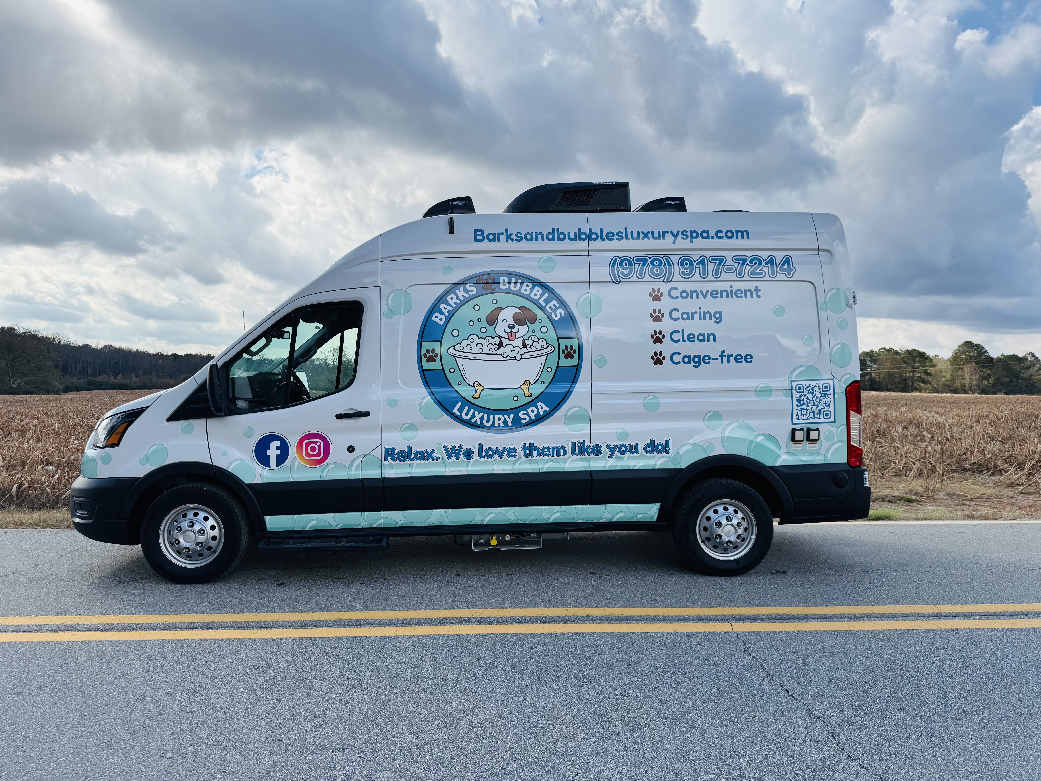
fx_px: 722
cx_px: 520
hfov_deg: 71.6
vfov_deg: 56.8
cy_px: 390
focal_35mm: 24
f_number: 1.78
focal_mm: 6.76
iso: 80
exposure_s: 1/3597
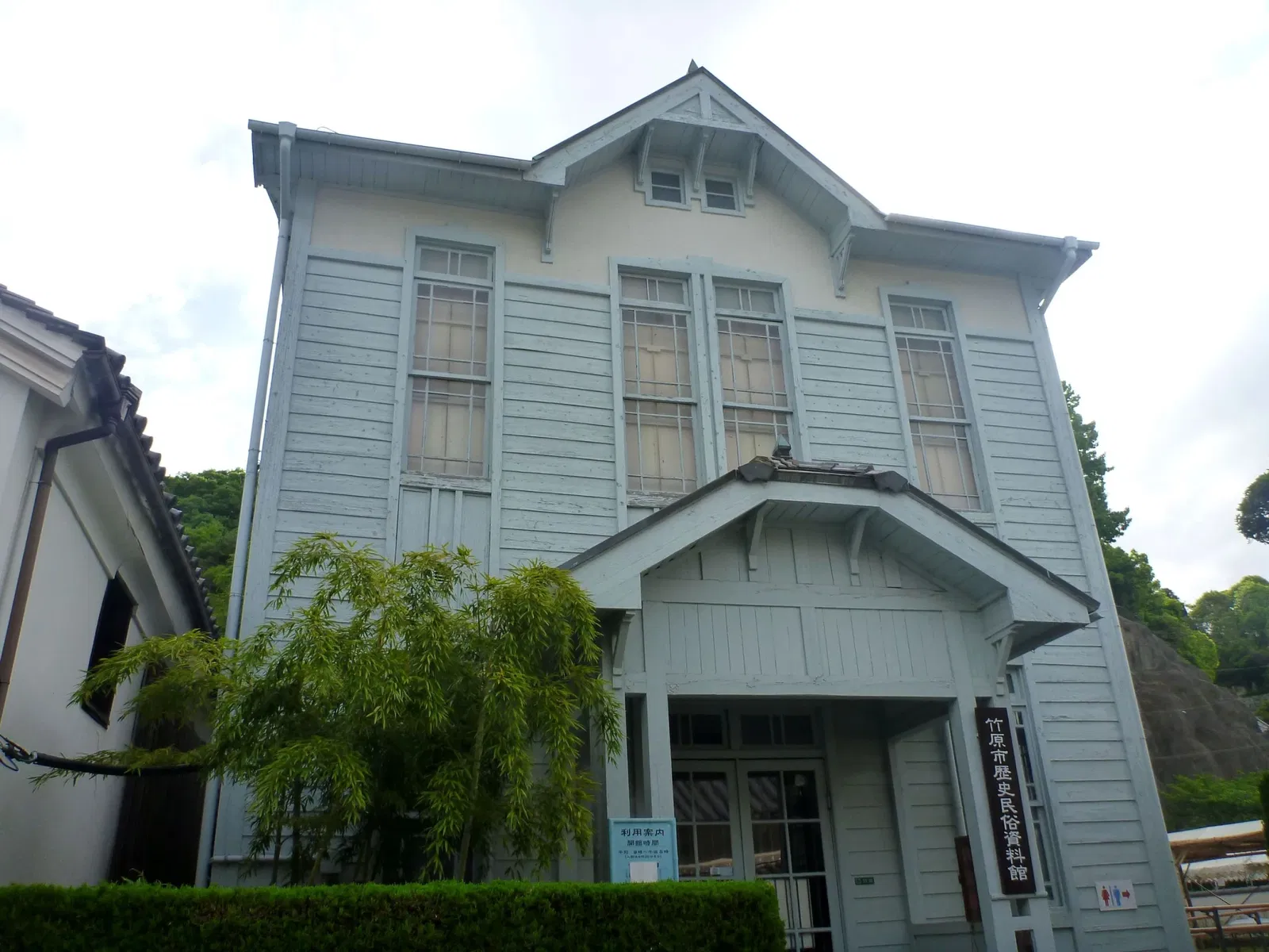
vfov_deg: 49.7
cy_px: 476
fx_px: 1026
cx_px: 634
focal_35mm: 28
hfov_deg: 63.4
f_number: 3.3
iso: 160
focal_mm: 4.9
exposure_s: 1/500
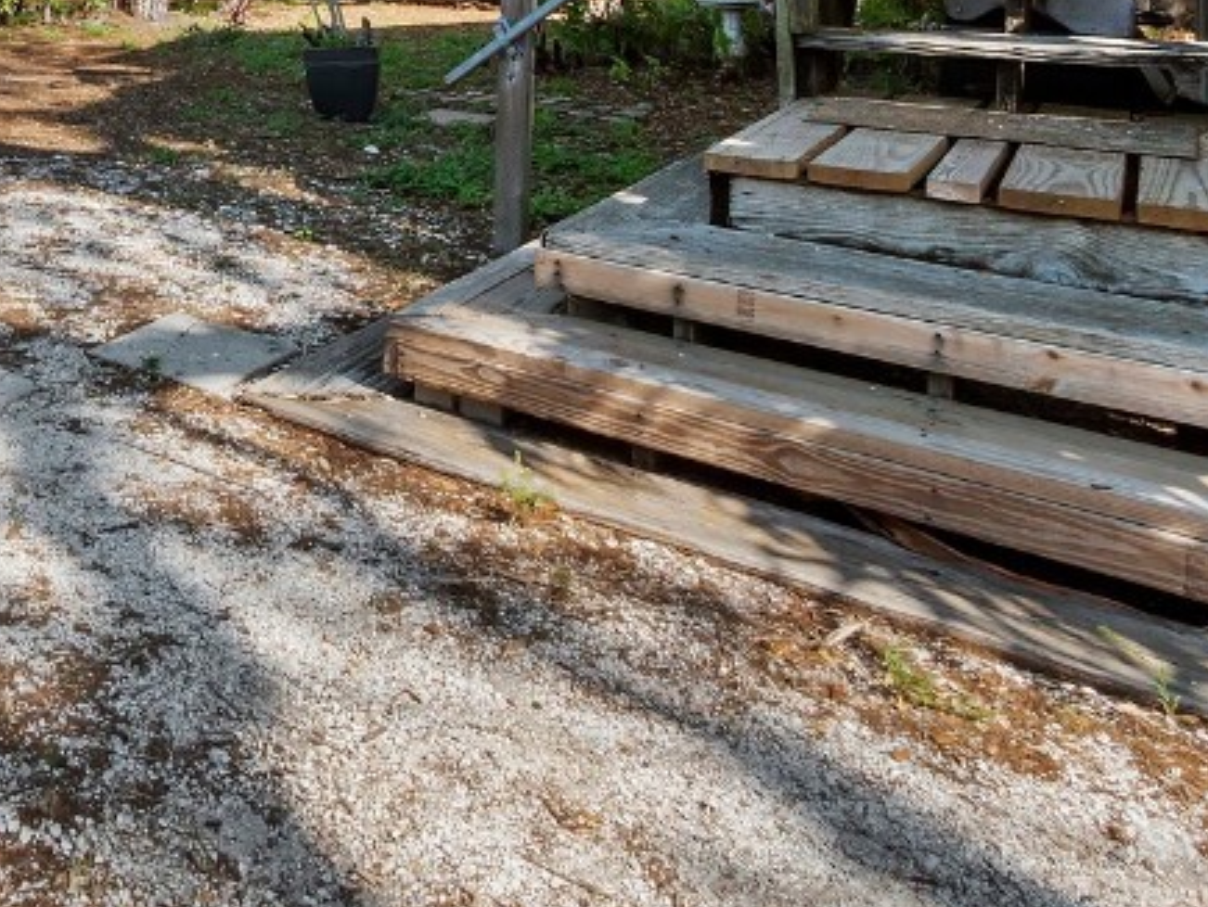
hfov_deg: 47.5
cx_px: 45
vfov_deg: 35.7
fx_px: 1152
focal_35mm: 33
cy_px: -122
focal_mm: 7
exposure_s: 1/100
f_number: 11
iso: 400
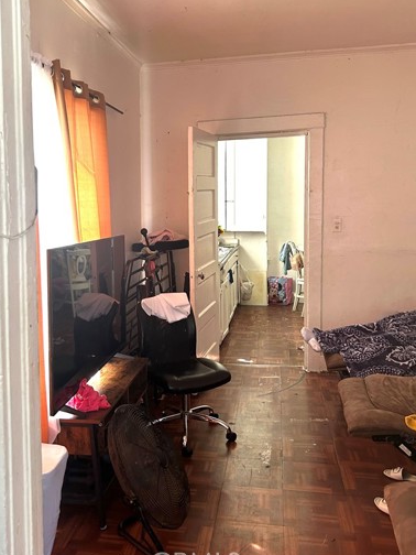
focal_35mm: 33
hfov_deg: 42.8
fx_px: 529
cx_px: 171
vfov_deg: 55.0
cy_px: 226
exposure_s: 1/60
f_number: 1.5
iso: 160
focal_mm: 5.7
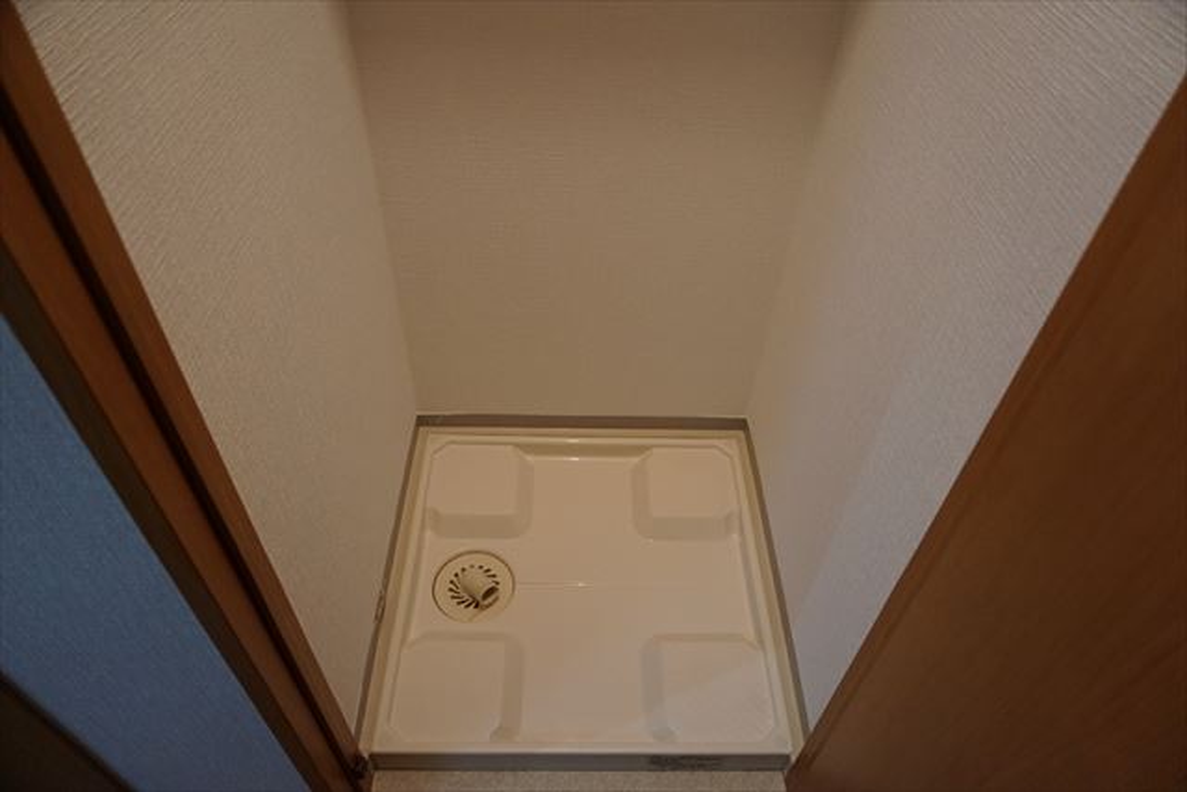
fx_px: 791
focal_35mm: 24
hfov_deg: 73.7
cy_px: 396
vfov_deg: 53.2
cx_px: 594
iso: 1600
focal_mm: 16
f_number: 3.5
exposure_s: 1/160
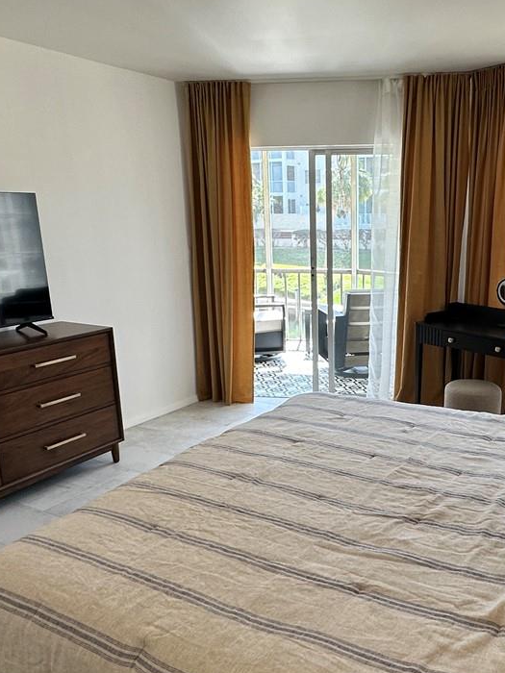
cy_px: 384
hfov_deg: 43.4
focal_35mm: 32
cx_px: 343
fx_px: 622
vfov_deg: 56.6
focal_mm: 2.22
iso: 64
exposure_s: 1/120
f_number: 2.2
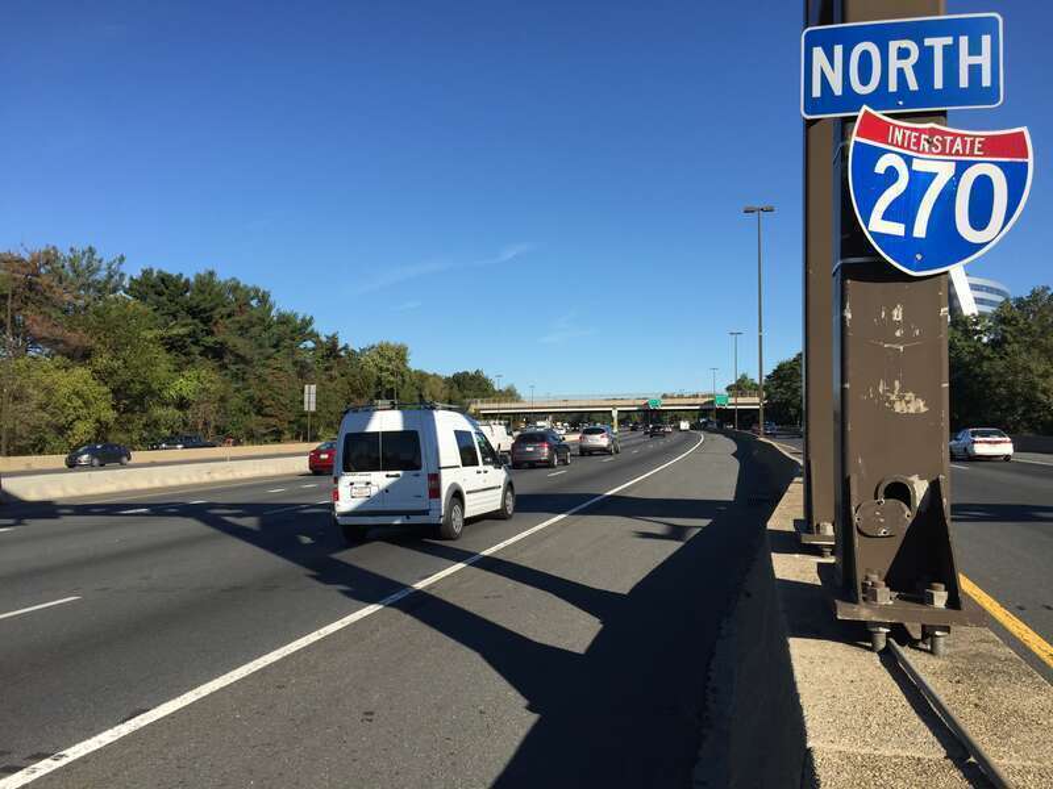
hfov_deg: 61.7
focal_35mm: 29
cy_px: 394
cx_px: 526
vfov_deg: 48.2
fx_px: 882
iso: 32
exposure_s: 1/2198
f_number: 2.2
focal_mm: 4.15
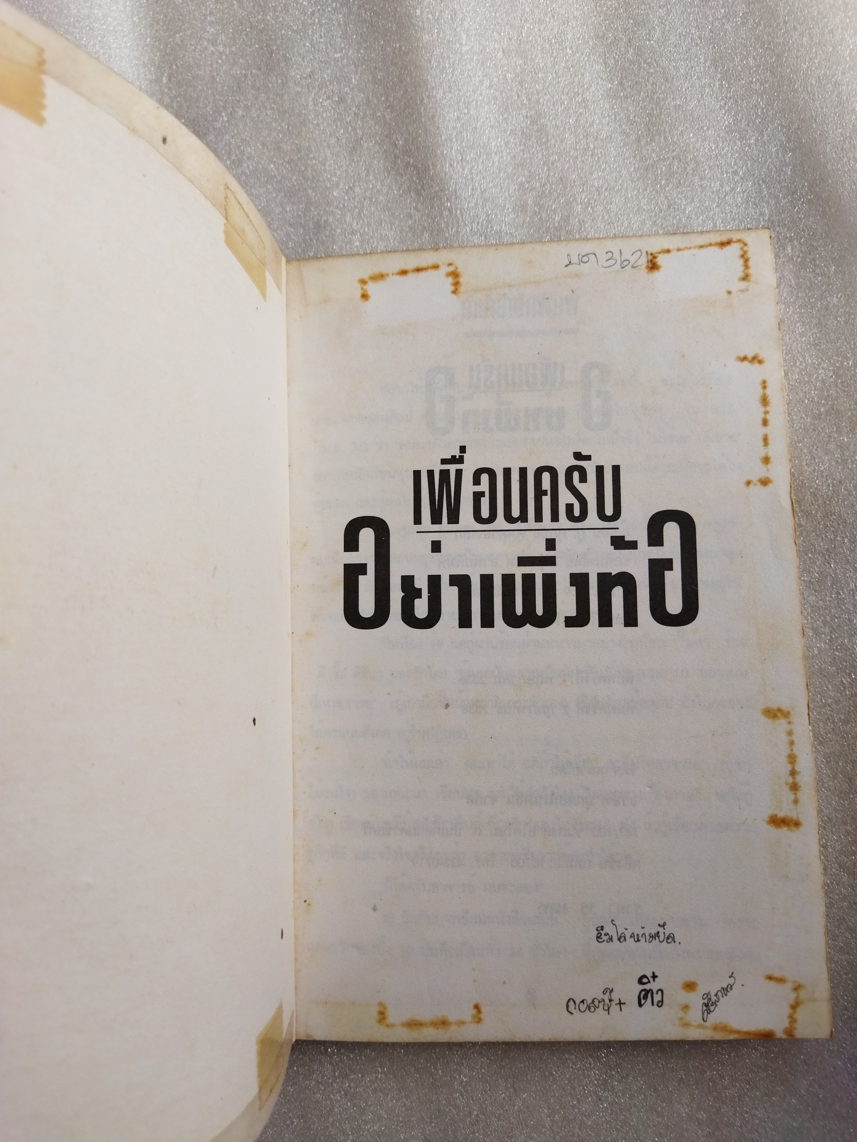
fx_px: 891
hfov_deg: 51.4
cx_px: 428
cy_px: 571
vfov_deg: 65.3
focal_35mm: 27
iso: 115
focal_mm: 4.71
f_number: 1.79
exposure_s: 1/100
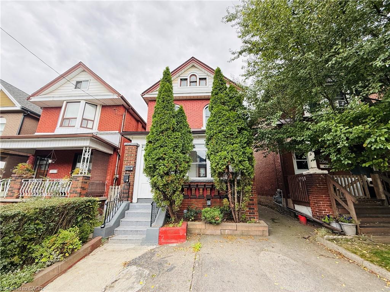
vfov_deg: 85.7
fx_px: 158
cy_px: 146
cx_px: 195
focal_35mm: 14
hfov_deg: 102.1
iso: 80
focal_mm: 2.22
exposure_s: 1/99
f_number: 2.2
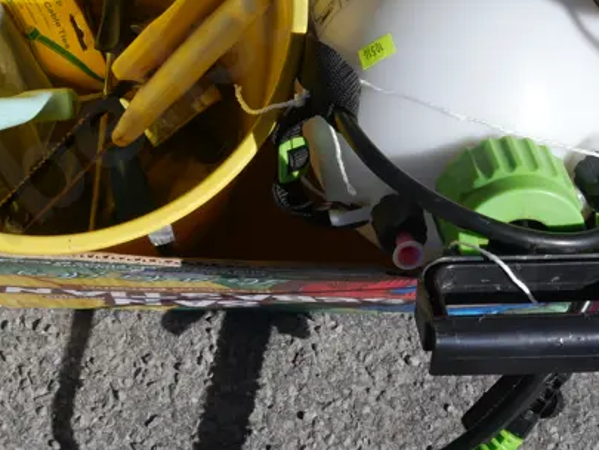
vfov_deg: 16.6
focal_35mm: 86
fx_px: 1489
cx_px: 345
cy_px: -47
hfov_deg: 22.7
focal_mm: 17
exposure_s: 1/500
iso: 200
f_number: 9
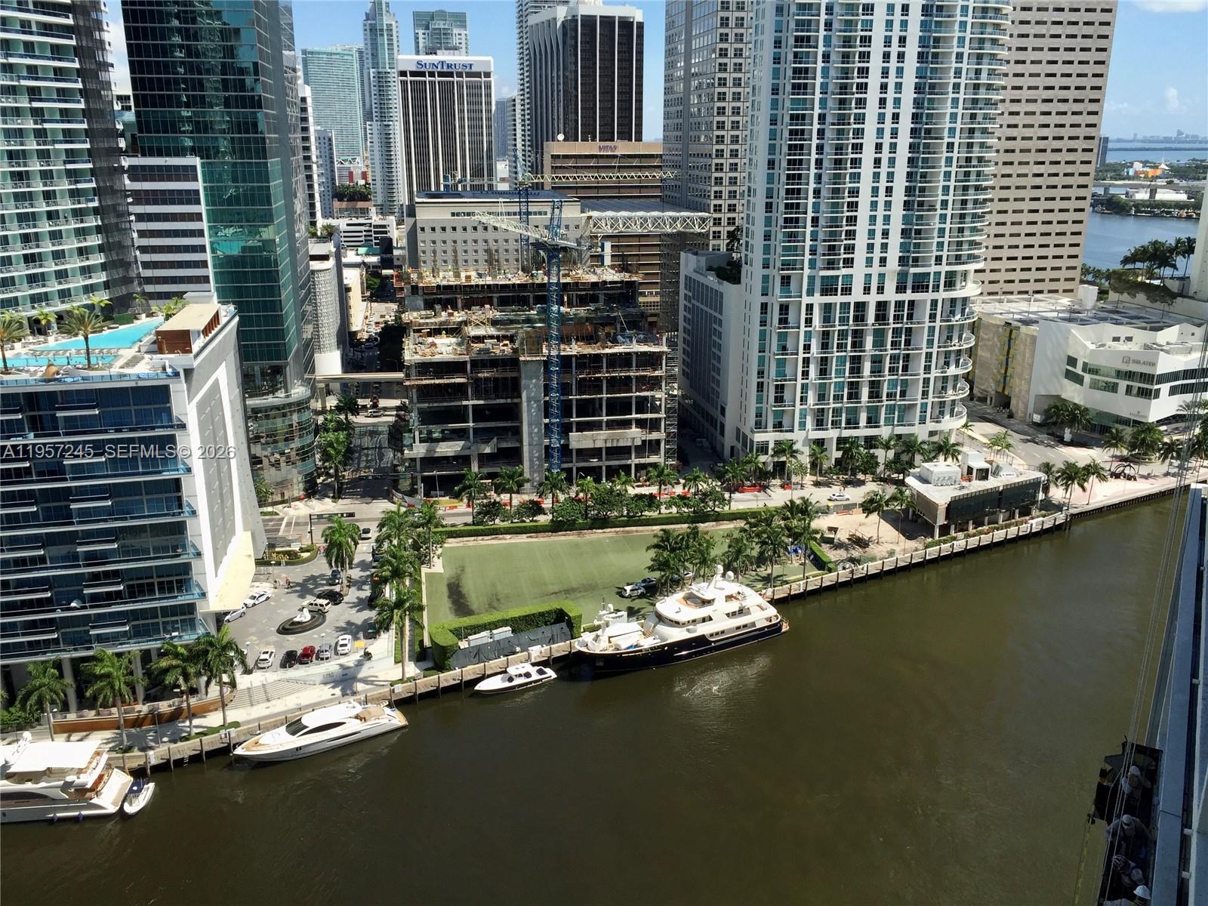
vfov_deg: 48.2
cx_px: 604
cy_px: 453
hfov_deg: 61.7
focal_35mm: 29
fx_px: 1012
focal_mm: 4.15
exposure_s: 1/1799
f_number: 2.2
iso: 32
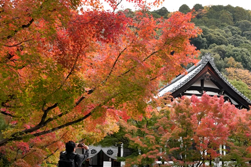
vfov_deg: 26.3
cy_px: 111
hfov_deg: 38.4
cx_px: 165
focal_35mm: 51
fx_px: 357
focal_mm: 33.1
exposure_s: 1/1000
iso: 3200
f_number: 8
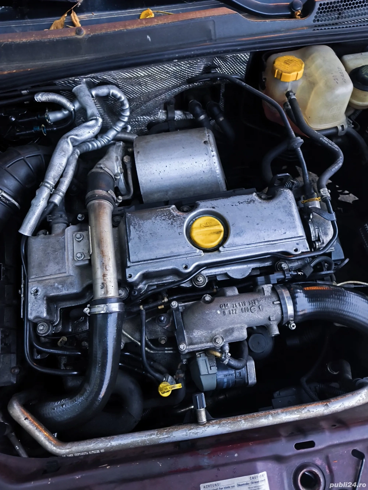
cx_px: 184
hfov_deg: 58.9
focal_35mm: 23
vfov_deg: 73.9
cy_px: 245
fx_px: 326
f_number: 1.65
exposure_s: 1/20
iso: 3200
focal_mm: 6.18
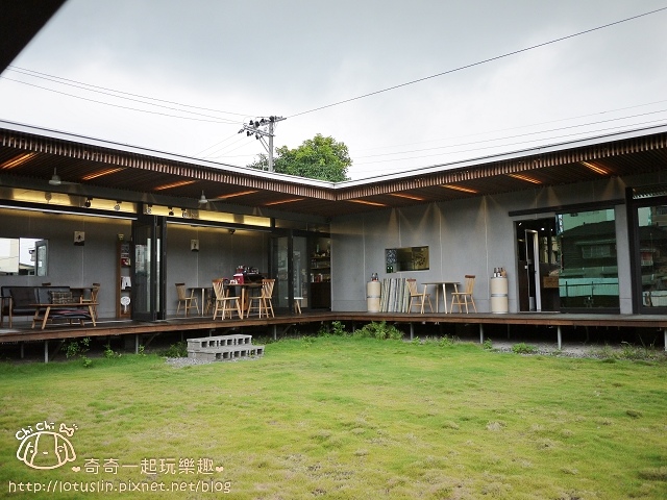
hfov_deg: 63.4
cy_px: 250
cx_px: 334
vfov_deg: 49.7
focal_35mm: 28
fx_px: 540
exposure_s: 1/200
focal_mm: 14
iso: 100
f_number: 2.5
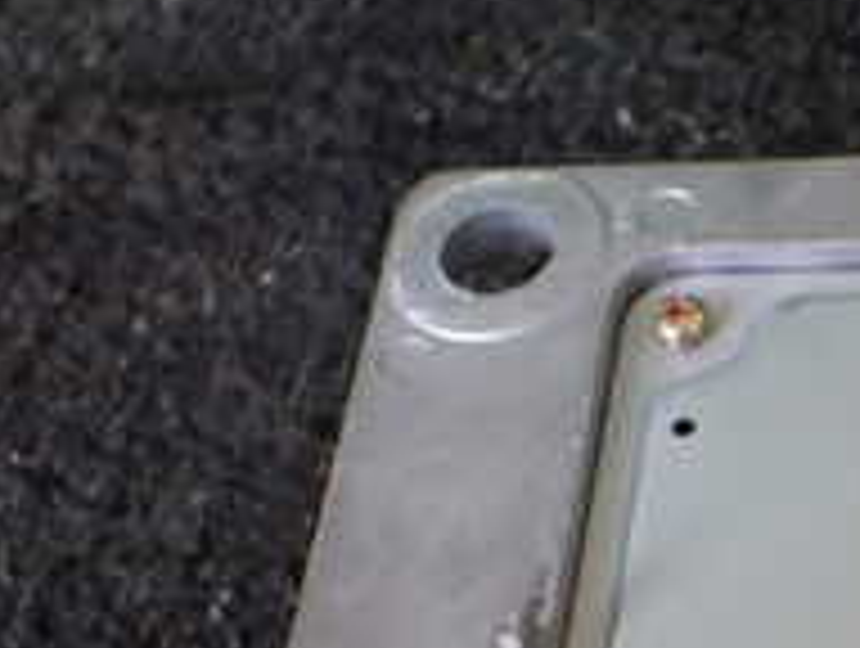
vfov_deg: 15.3
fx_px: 2340
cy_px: 724
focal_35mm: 94
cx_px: 1117
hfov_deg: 19.3
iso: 320
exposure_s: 1/125
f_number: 2.3
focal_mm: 5.4
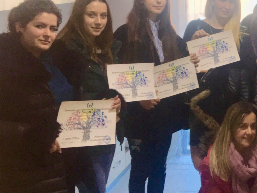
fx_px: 527
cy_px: 48
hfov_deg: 25.6
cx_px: 274
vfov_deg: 20.6
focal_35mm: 71
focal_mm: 4.15
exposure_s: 1/33
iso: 50
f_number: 2.2
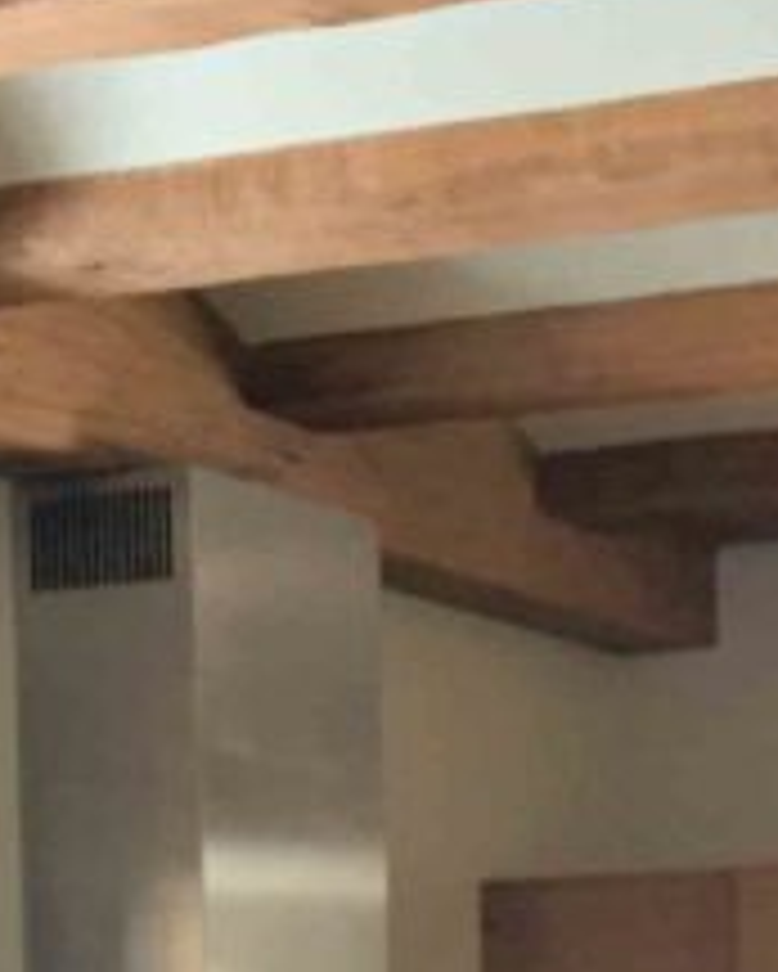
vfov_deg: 13.3
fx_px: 3854
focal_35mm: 134
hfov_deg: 11.2
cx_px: 1066
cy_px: 1598
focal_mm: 4.15
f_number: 2.2
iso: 64
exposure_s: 1/33
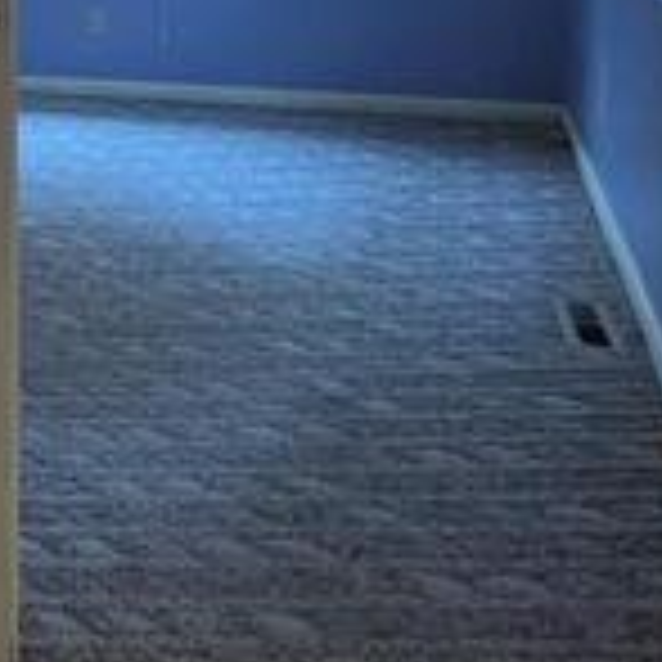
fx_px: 1082
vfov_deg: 31.8
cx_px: -500
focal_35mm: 50
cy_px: 27
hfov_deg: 22.2
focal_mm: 1.57
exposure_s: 1/120
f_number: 1.8
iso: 160
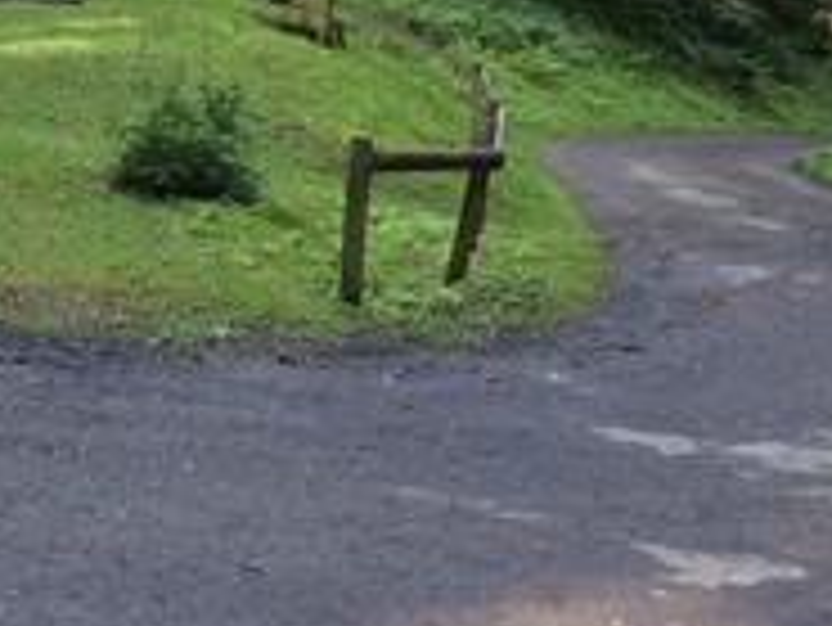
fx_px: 2213
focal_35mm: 92
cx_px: -209
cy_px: -257
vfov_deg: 15.1
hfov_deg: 19.8
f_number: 2.2
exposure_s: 1/50
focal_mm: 4.15
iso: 40
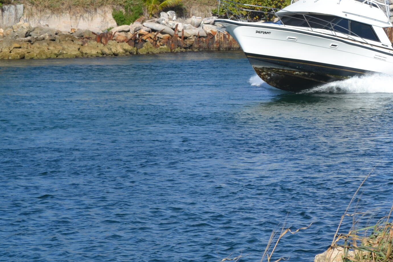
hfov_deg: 12.4
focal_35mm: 164
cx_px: 360
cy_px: 27
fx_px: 1790
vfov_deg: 8.3
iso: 100
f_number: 8
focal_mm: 50
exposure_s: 1/250
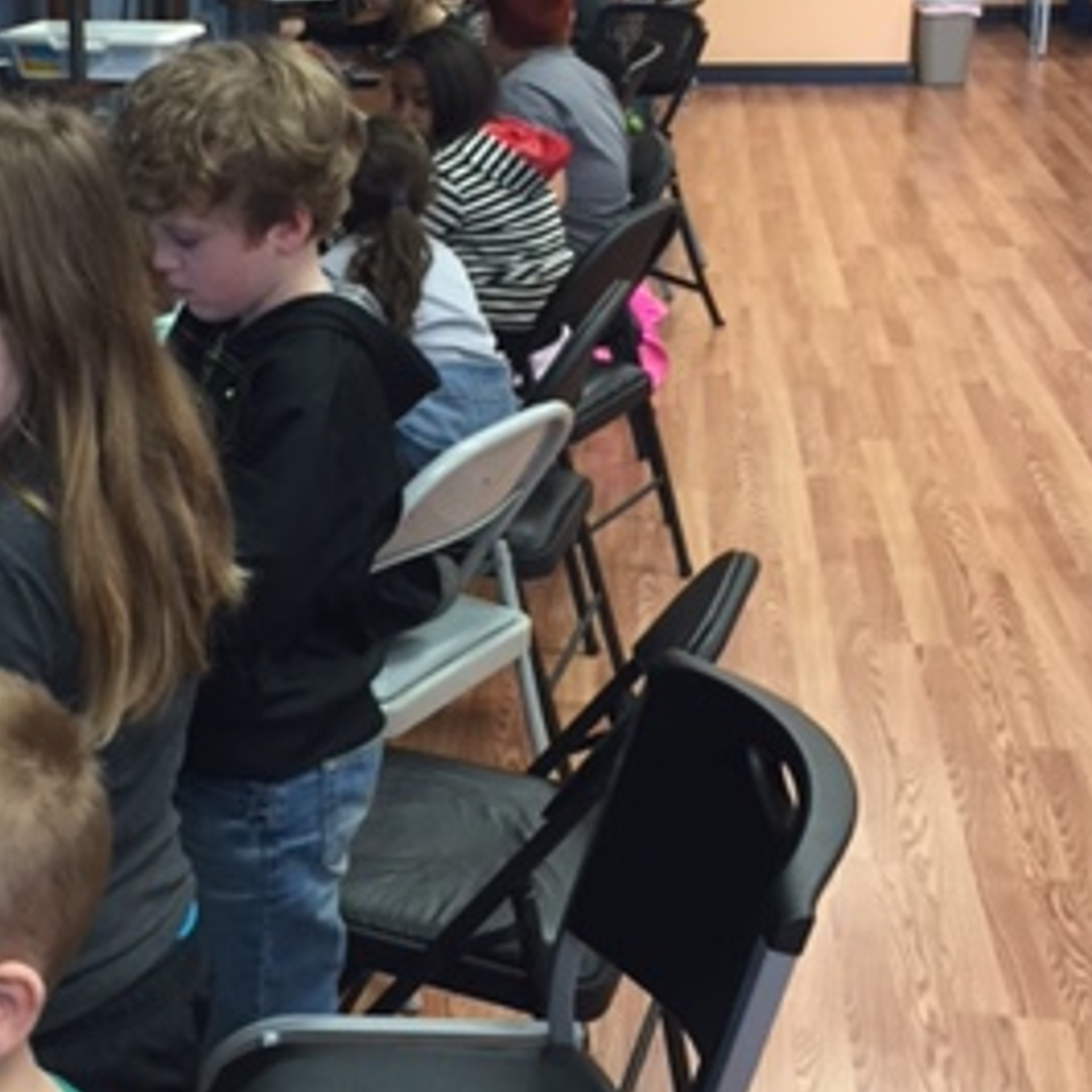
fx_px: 2213
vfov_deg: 27.6
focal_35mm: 62
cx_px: 264
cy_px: 408
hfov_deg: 27.3
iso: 64
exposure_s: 1/30
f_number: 2.2
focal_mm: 4.15
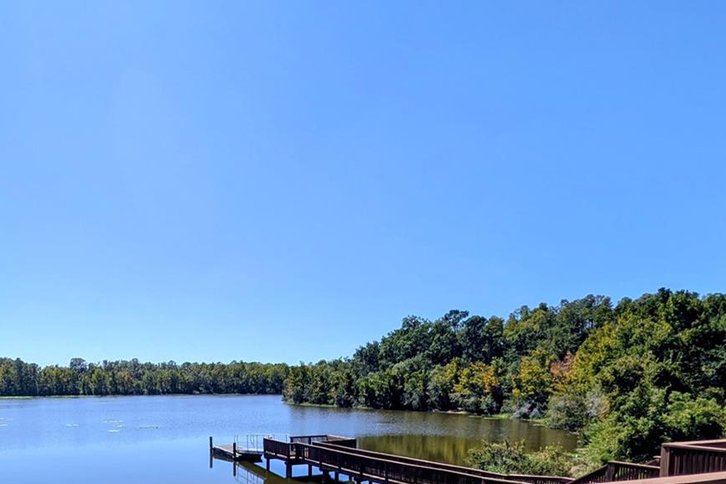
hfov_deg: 74.4
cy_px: 436
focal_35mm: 23
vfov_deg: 49.1
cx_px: 258
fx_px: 464
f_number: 1.7
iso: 54
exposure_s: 1/3448
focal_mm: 2.02
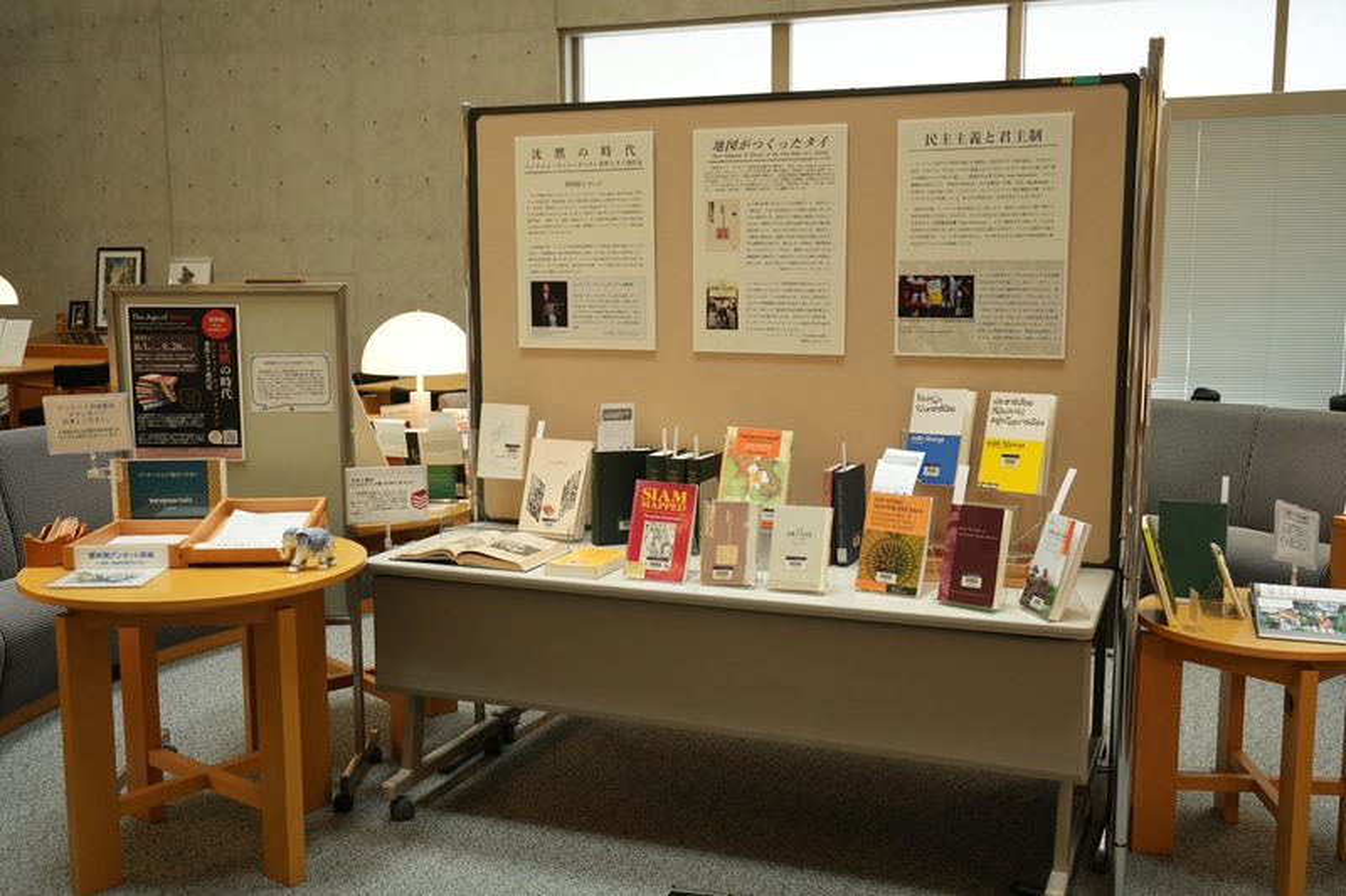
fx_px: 1308
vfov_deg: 37.8
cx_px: 673
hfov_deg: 54.4
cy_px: 448
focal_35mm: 35
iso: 1600
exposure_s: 1/125
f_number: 5
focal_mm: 35
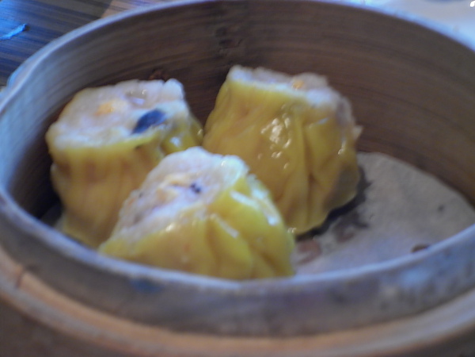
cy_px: 178
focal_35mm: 112
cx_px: 238
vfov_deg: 13.2
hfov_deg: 17.6
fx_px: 1537
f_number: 6.2
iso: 200
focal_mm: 20
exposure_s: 1/13
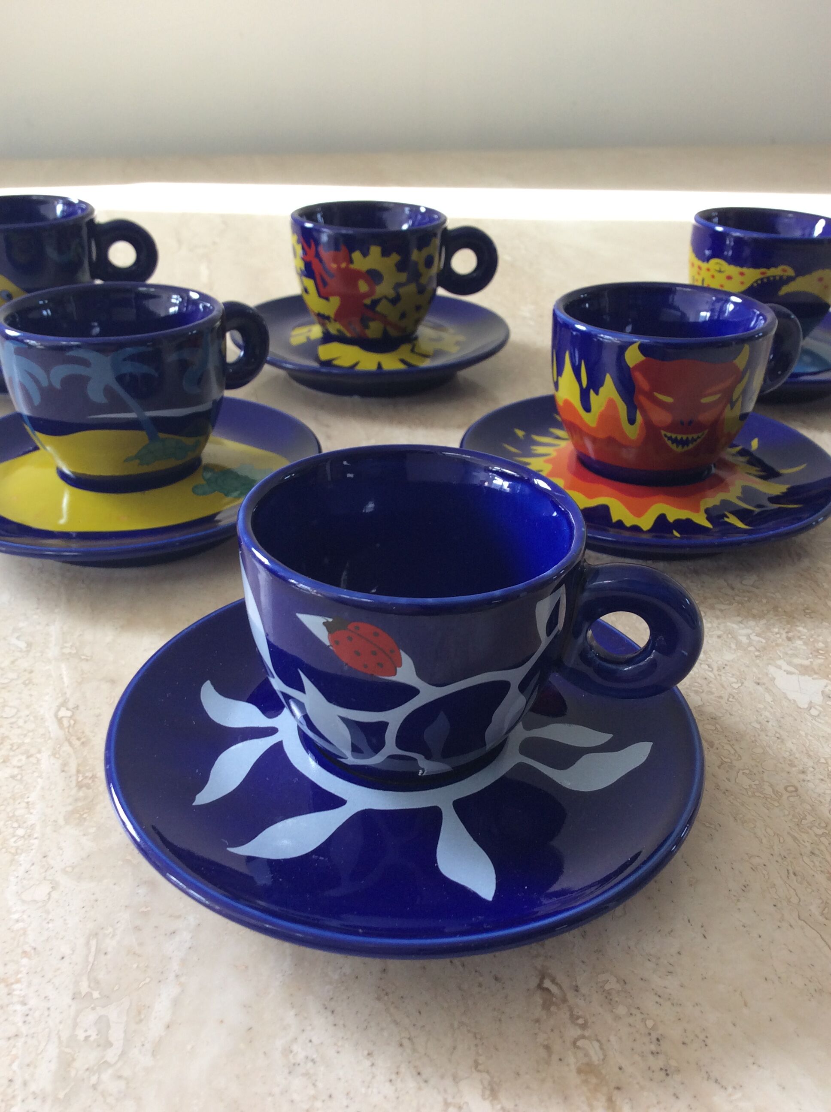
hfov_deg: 44.1
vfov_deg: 56.9
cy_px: 556
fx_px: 1027
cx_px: 416
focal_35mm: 32
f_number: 2.4
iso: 32
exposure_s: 1/25
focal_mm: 3.3
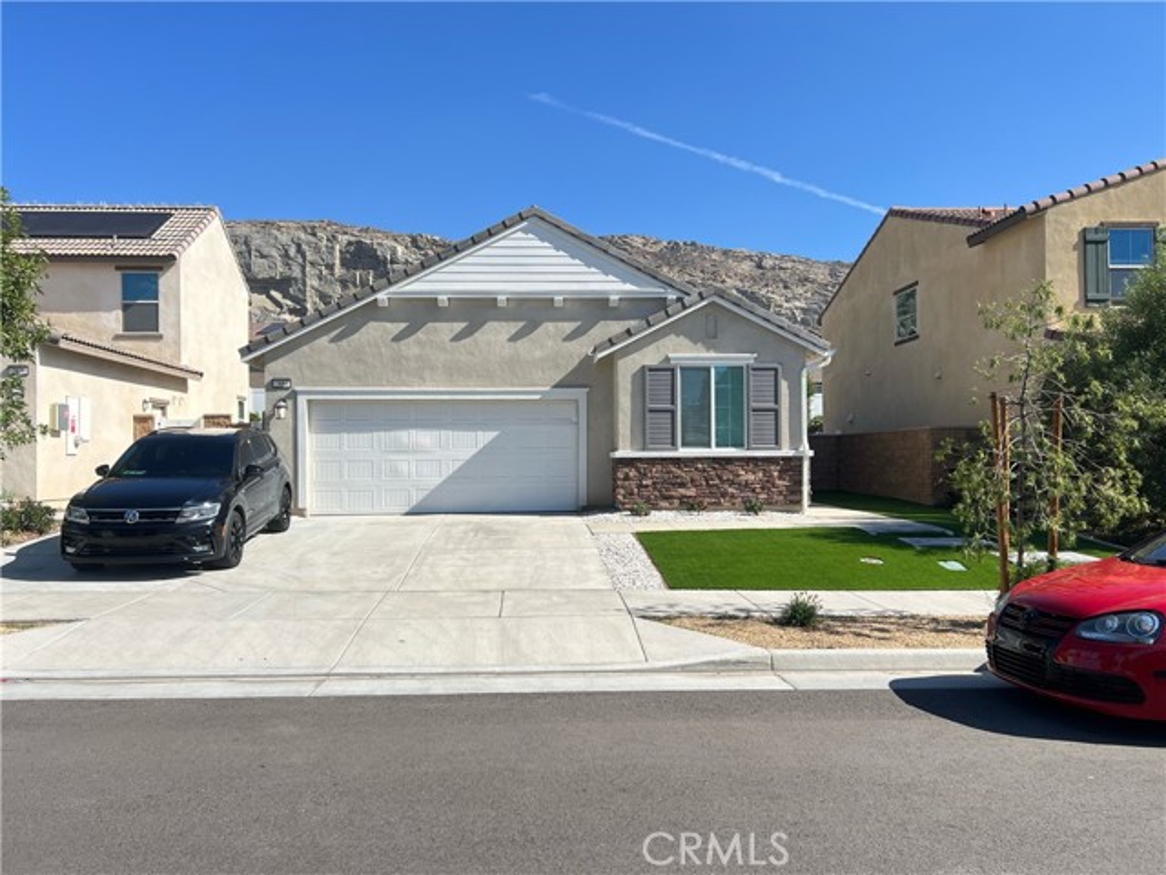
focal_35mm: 26
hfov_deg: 67.3
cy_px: 438
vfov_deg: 53.1
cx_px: 583
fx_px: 876
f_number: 1.5
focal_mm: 5.7
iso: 50
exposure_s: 1/3356
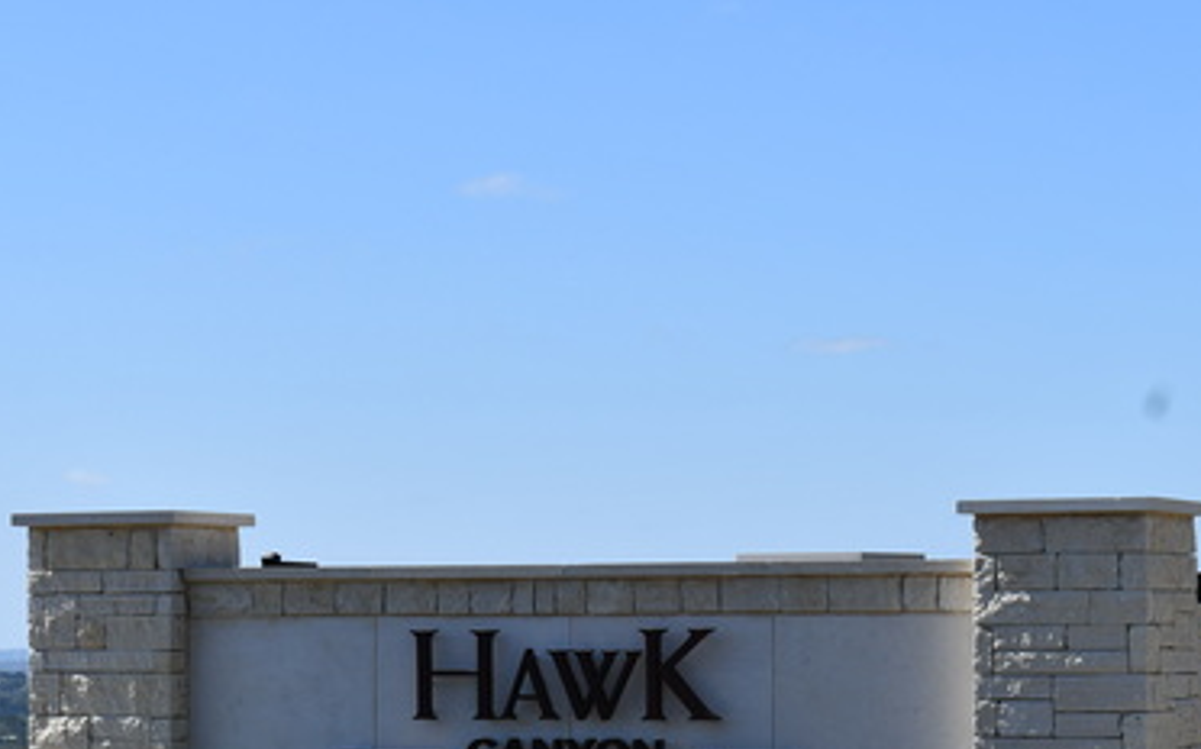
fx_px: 4710
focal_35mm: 144
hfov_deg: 14.5
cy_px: 660
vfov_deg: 9.1
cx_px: 268
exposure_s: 1/320
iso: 100
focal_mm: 55
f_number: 9
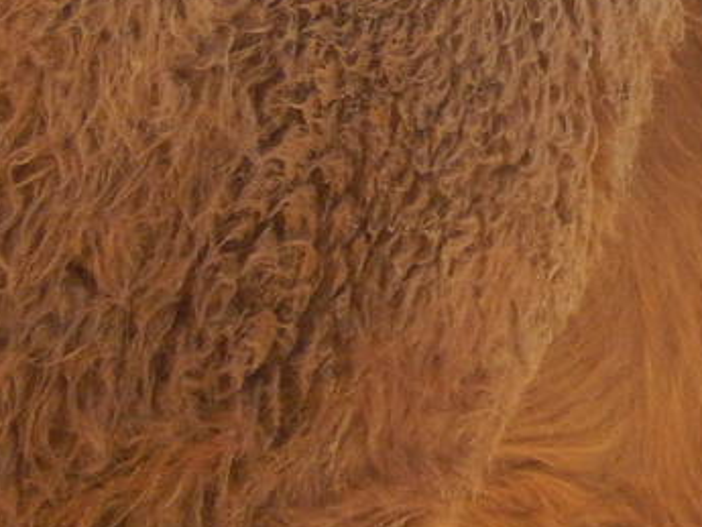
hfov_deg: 1.1
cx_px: 960
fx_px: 36455
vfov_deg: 0.8
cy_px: 165
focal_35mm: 1797
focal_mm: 69
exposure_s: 1/250
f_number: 5.7
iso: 280
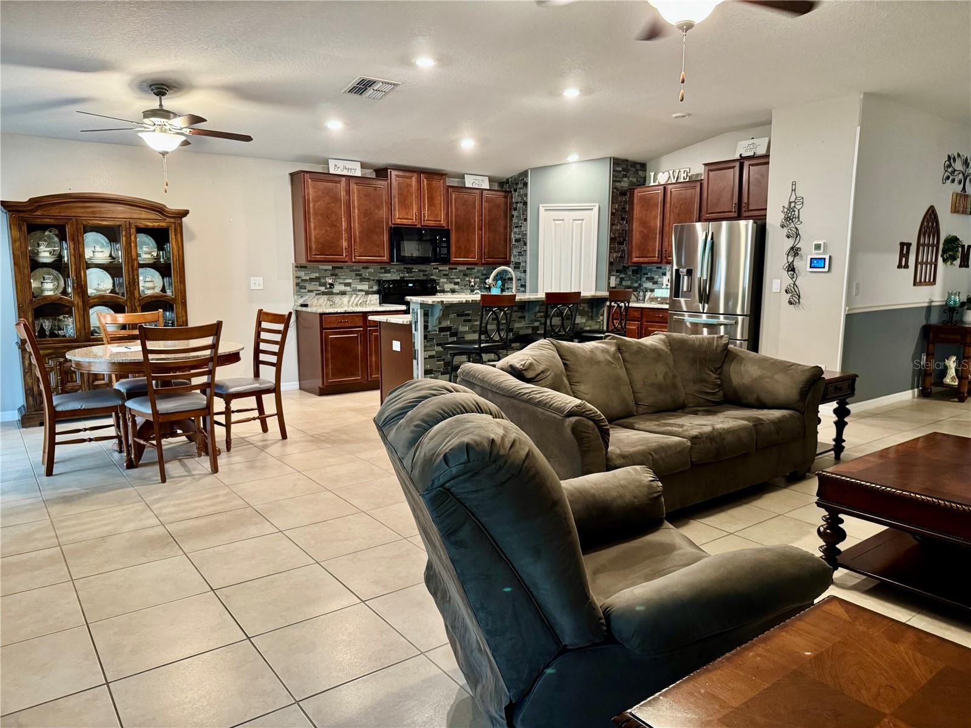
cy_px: 364
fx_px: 673
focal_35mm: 24
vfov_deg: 56.8
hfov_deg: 71.6
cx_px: 486
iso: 400
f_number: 1.78
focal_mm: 6.76
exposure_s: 1/60
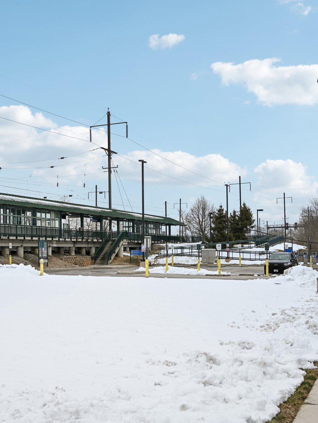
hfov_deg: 32.8
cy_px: 213
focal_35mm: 44
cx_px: 126
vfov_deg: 42.9
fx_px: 539
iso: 400
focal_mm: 30
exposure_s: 1/800
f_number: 8
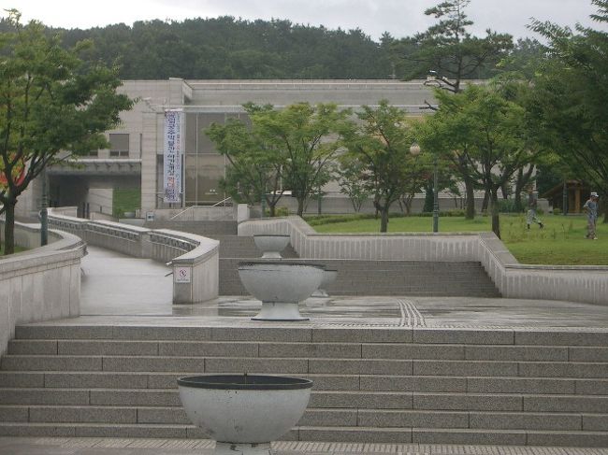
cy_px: 228
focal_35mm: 88
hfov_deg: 22.3
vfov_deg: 16.8
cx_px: 304
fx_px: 1545
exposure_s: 1/100
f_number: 4.4
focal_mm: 14.6
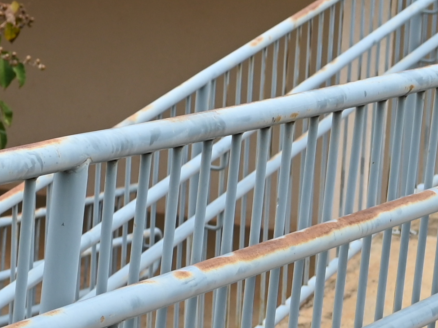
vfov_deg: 7.1
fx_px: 2631
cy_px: 35
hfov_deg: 8.5
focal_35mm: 208
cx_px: -709
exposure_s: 1/250
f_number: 5.6
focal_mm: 35
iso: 200
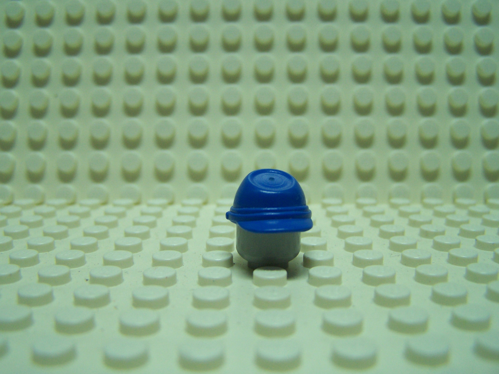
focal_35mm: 38
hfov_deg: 49.0
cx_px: 250
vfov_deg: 37.7
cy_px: 187
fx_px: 548
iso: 140
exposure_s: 1/20
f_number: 2.8
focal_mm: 6.3
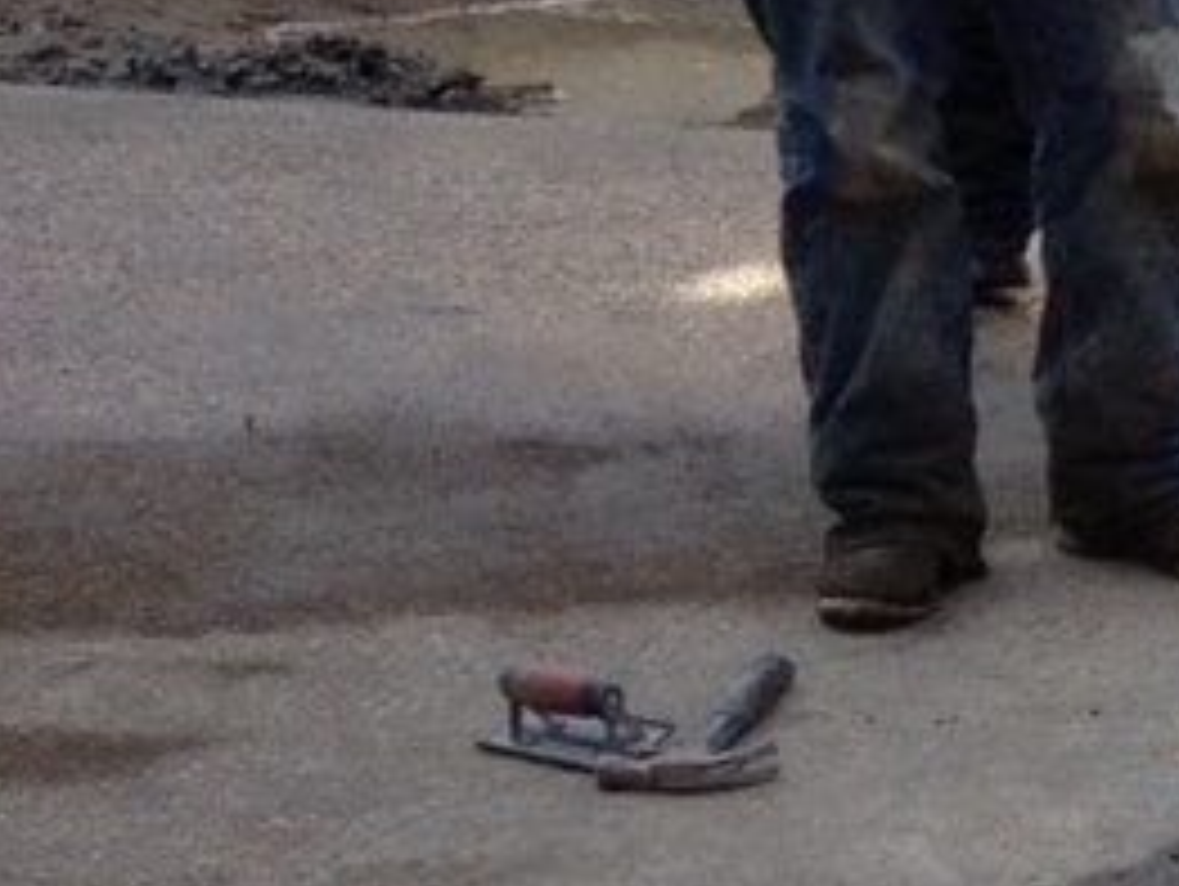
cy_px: 1196
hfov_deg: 9.6
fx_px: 6068
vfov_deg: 8.2
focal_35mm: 178
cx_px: 2986
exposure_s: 1/310
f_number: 2.4
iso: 64
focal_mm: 4.28
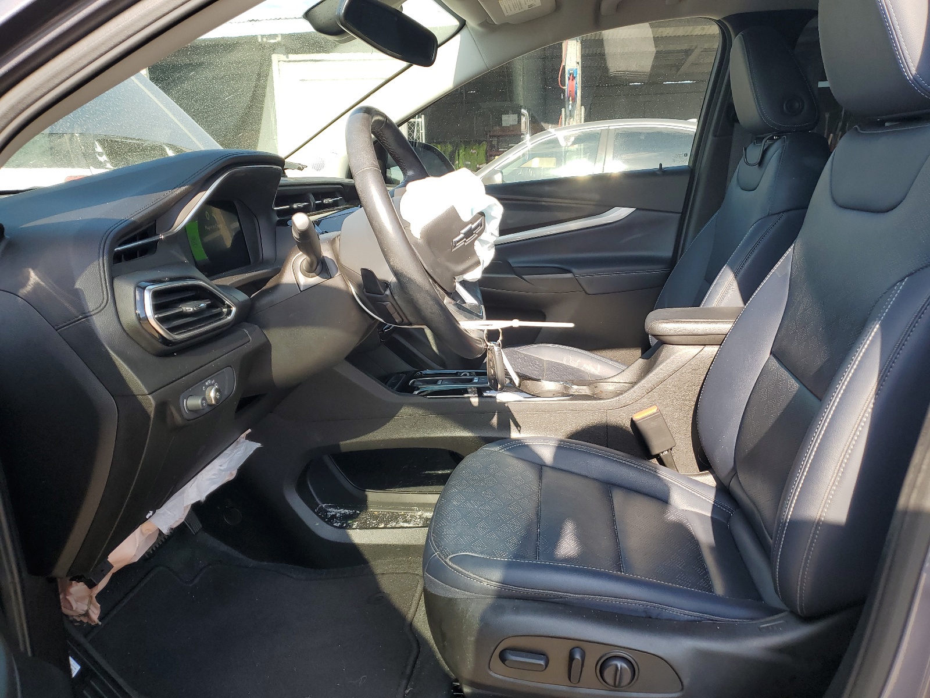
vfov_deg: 53.1
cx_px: 465
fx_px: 699
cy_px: 349
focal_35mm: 26
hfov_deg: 67.3
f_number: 1.5
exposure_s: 1/500
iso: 50
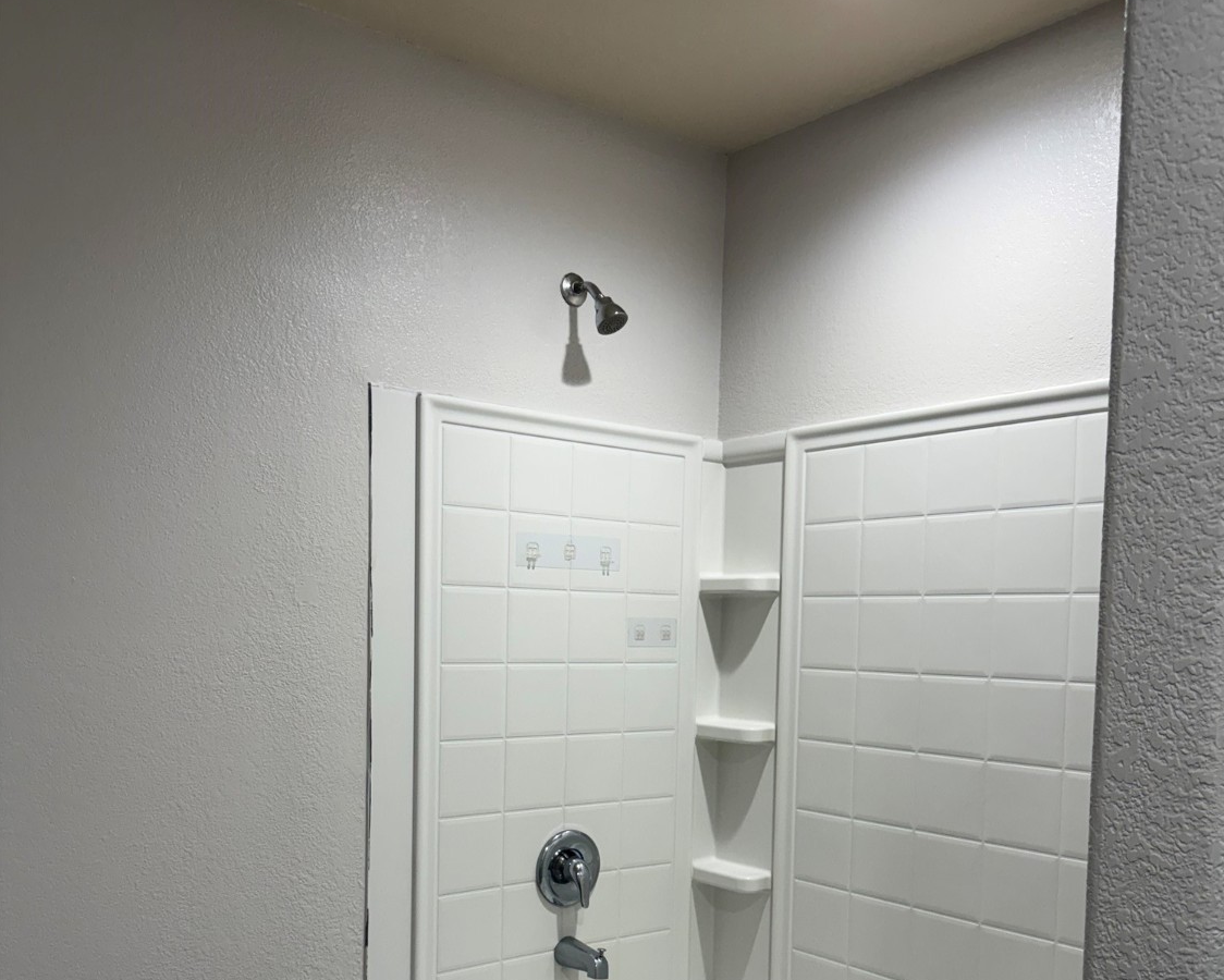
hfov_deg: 55.6
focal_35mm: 32
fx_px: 1160
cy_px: 691
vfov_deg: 44.8
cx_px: 623
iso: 125
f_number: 1.78
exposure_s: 1/120
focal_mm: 6.76
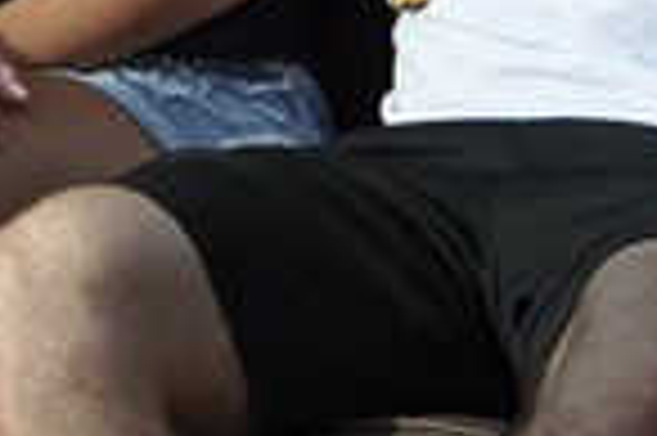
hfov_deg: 4.0
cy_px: -539
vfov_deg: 2.7
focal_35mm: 512
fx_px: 9333
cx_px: -130
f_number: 8
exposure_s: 1/250
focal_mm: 50
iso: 200
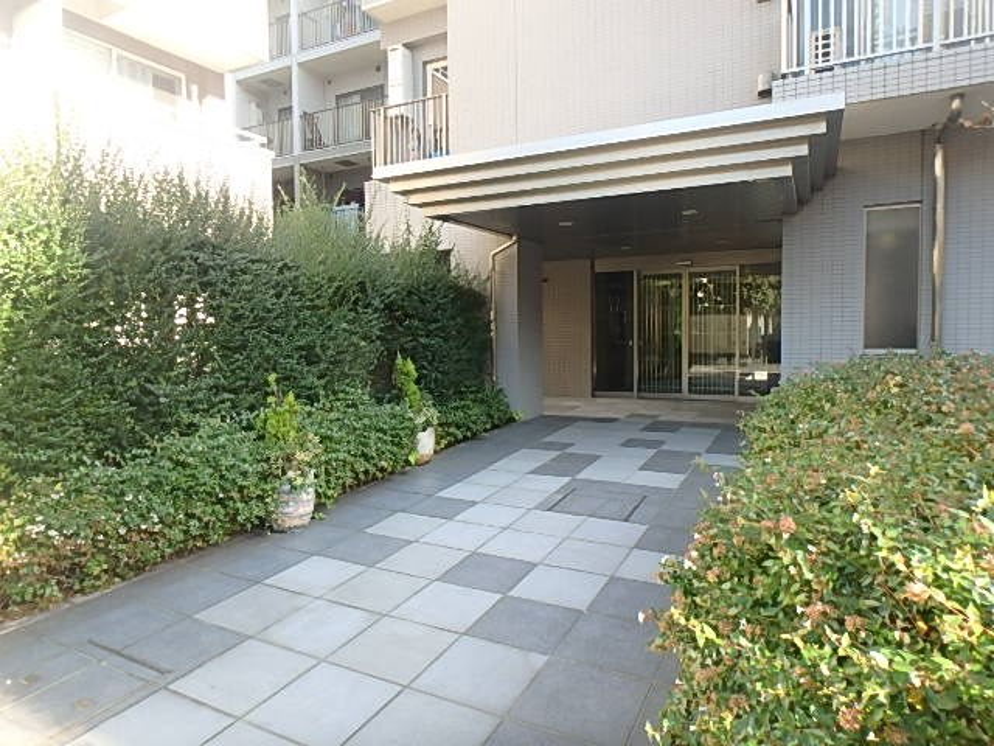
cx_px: 497
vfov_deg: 63.4
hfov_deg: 79.0
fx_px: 603
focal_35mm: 21
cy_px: 373
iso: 125
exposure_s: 1/80
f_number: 3.5
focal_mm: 3.7
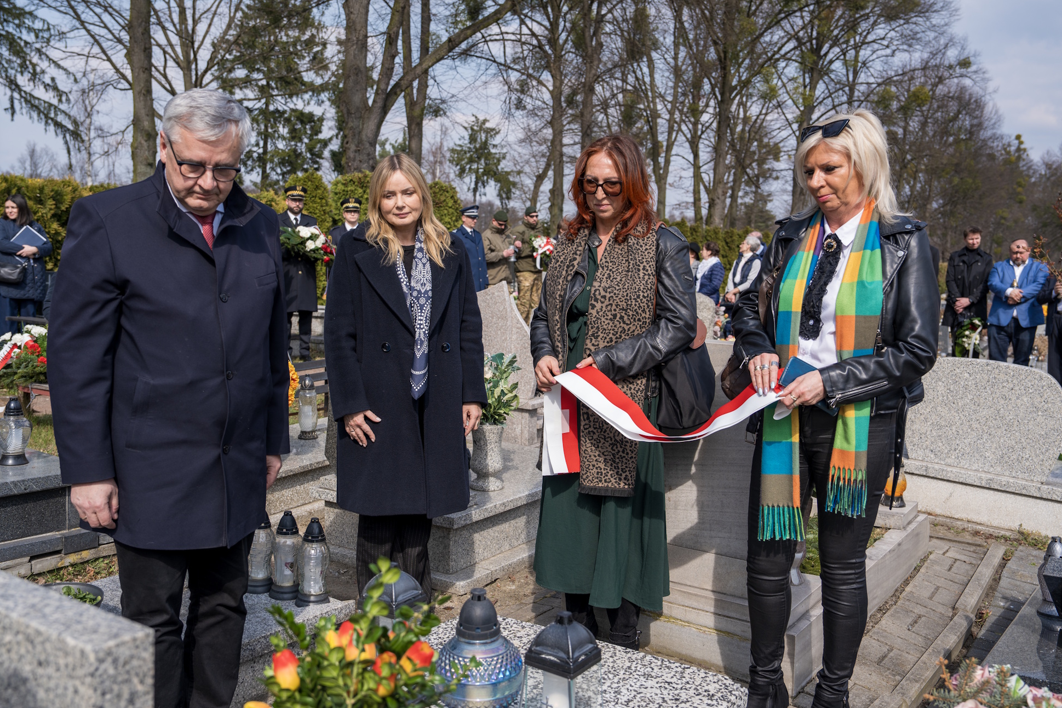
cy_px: 347
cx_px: 516
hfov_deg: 57.2
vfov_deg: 40.0
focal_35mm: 33
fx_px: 974
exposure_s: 1/500
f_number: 4.5
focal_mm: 32
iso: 100
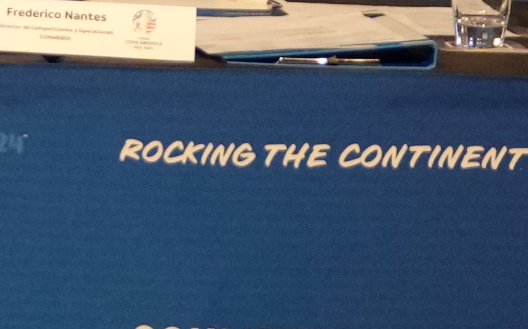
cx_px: 20
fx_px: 18055
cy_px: -152
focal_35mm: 1255
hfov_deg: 1.7
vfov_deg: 1.0
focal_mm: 123
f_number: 2.8
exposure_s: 1/500
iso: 2500
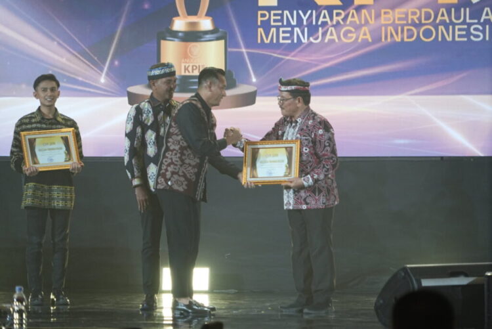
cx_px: 246
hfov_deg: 9.9
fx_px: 2844
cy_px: 164
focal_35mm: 208
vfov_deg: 6.6
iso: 2000
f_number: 6.3
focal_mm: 208
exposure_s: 1/100
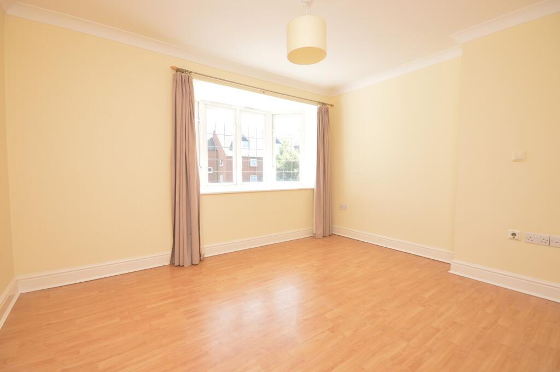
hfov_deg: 100.5
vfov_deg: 77.2
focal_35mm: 15
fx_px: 233
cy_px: 186
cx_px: 280
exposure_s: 1/13
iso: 200
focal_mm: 10
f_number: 10
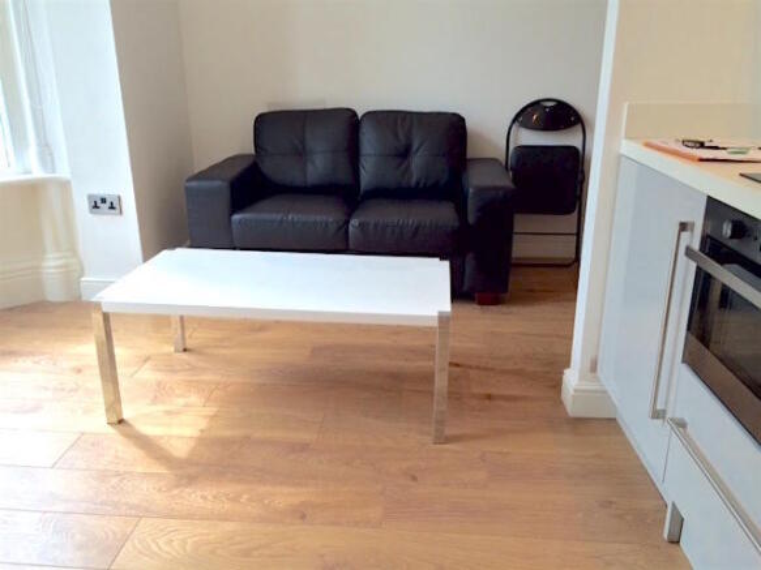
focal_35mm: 30
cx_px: 380
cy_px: 285
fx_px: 659
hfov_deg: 60.0
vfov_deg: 46.8
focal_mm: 4.12
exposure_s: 1/100
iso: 40
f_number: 2.2
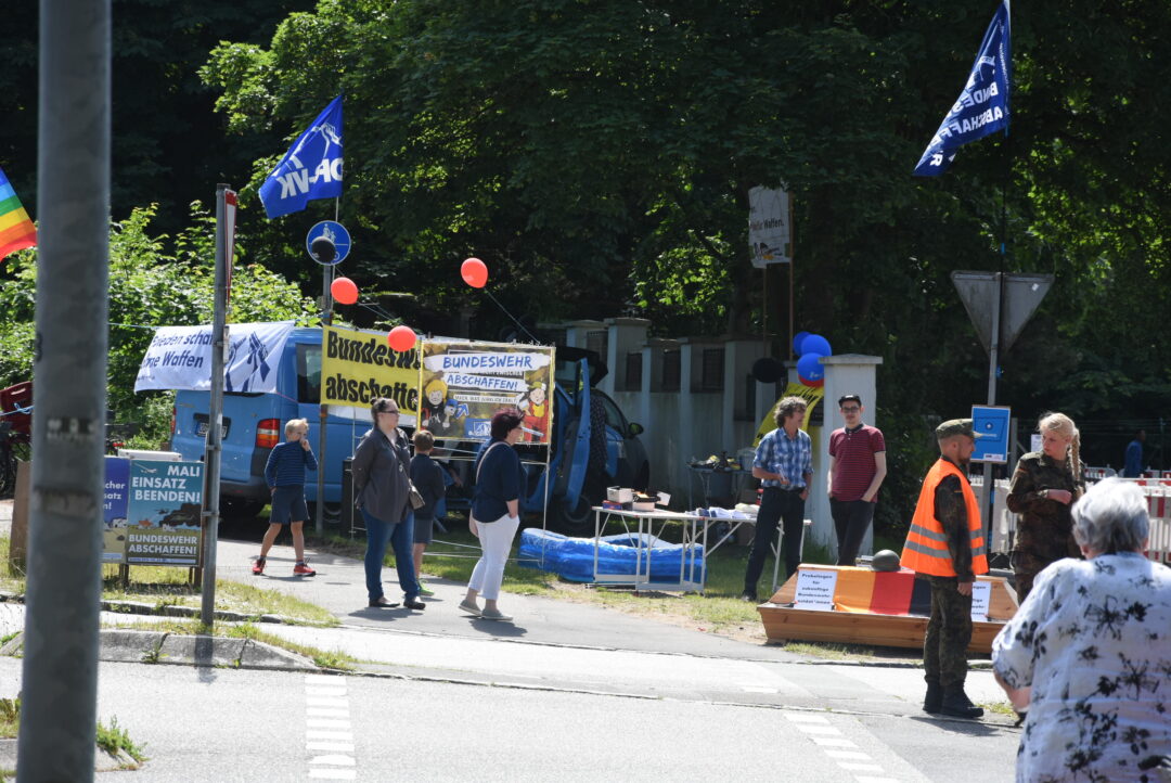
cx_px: 586
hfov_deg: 13.0
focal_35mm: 158
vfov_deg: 8.7
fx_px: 5127
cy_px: 392
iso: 400
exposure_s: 1/800
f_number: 7.1
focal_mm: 105
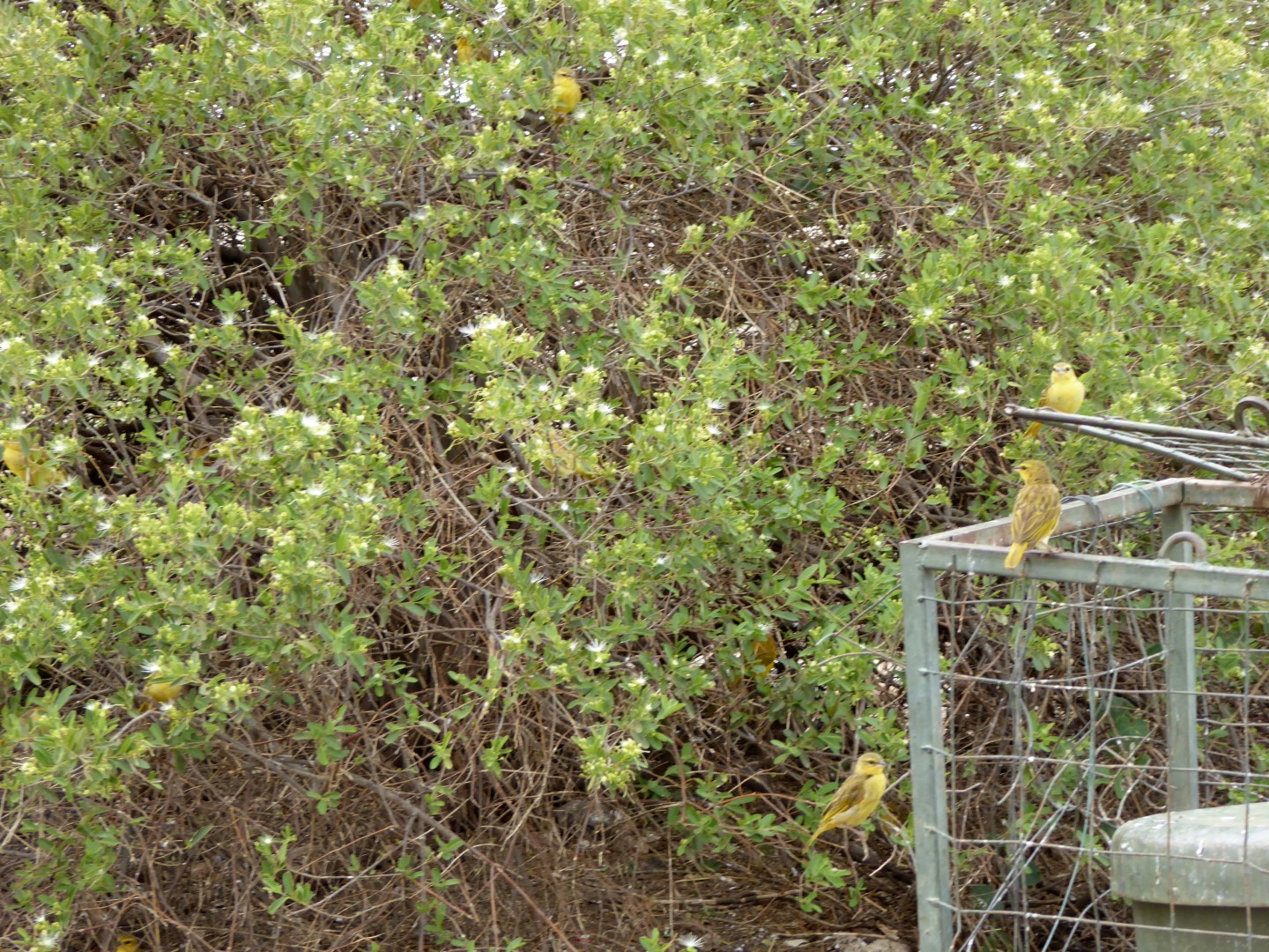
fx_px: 4289
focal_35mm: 117
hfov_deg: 16.8
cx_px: 634
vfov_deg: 12.7
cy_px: 476
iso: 200
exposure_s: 1/160
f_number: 5.1
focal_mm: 19
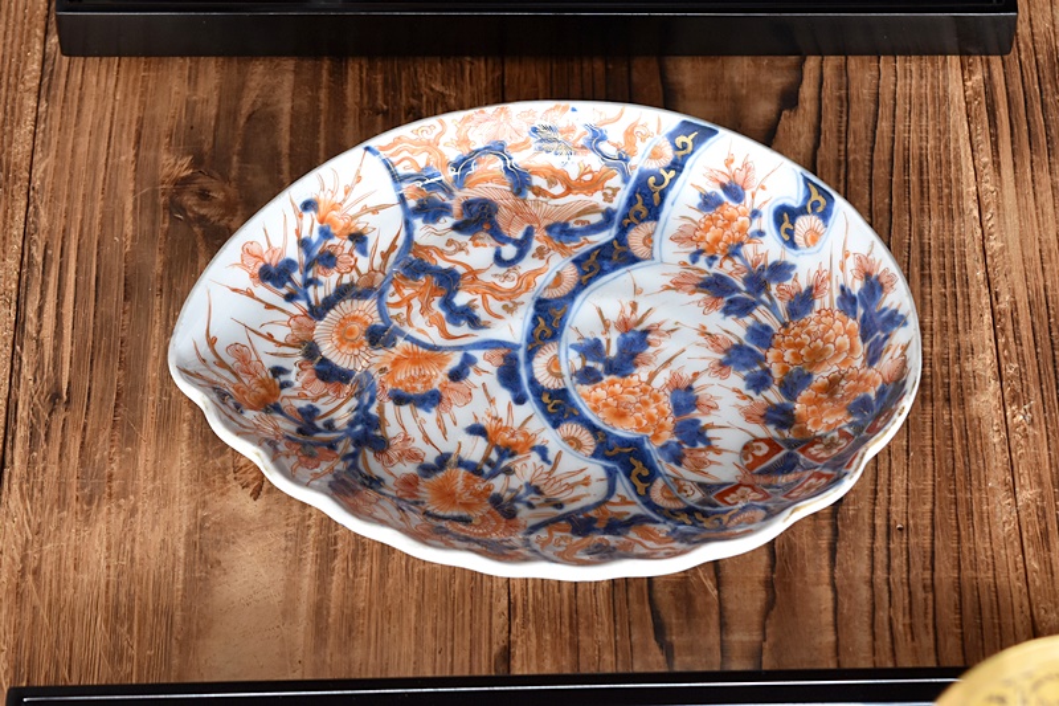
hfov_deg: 24.6
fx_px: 2426
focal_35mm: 82
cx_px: 530
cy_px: 353
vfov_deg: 16.5
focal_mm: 55
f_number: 5.6
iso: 800
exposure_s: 1/4
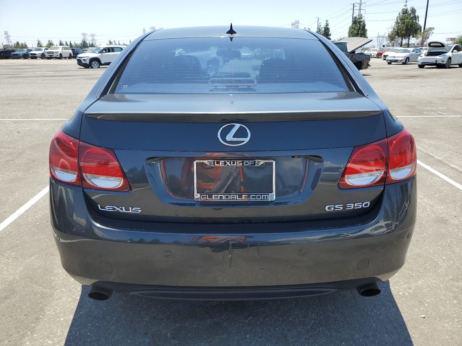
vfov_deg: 53.1
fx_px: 347
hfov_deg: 67.3
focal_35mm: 26
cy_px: 173
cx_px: 231
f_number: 1.5
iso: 50
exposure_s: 1/1667
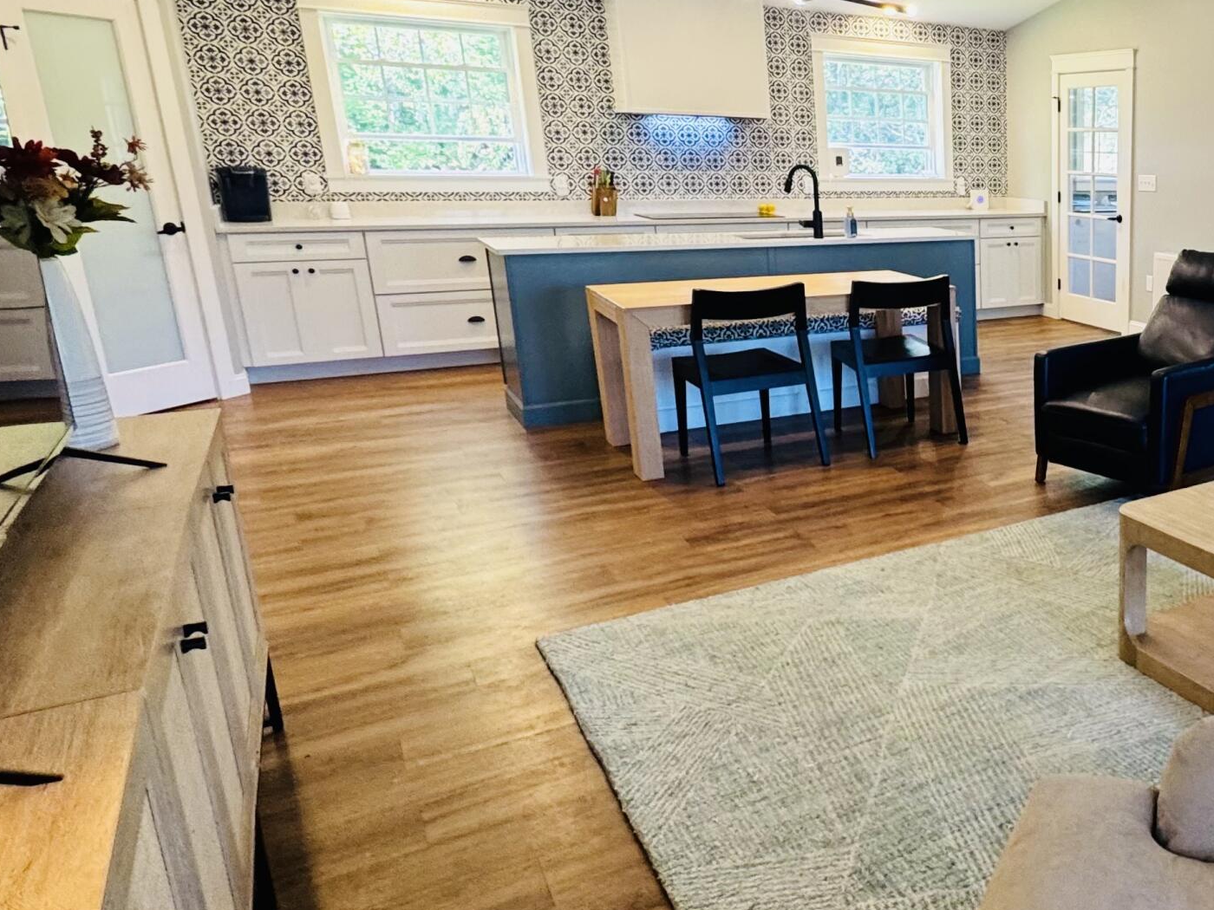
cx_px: 1170
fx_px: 1052
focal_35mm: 30
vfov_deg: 46.8
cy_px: 427
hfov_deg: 50.4
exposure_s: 1/60
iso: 250
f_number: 2.2
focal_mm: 2.22
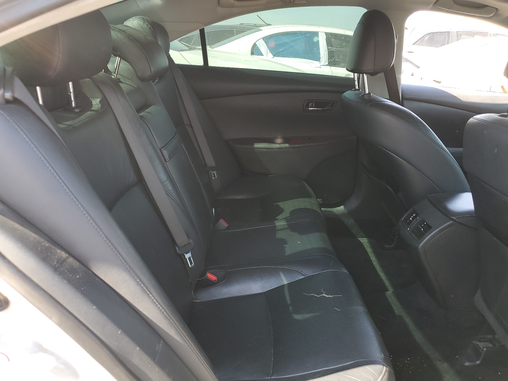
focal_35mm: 26
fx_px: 382
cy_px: 190
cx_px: 254
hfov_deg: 67.3
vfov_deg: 53.1
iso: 55
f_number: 1.5
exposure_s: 1/120
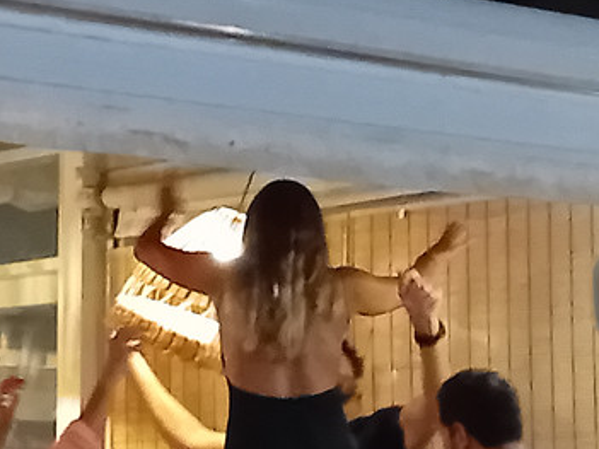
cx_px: 132
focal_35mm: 79
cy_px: 277
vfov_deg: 18.6
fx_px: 1367
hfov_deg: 24.4
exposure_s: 1/15.2
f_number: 1.8
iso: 5000
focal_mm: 3.98
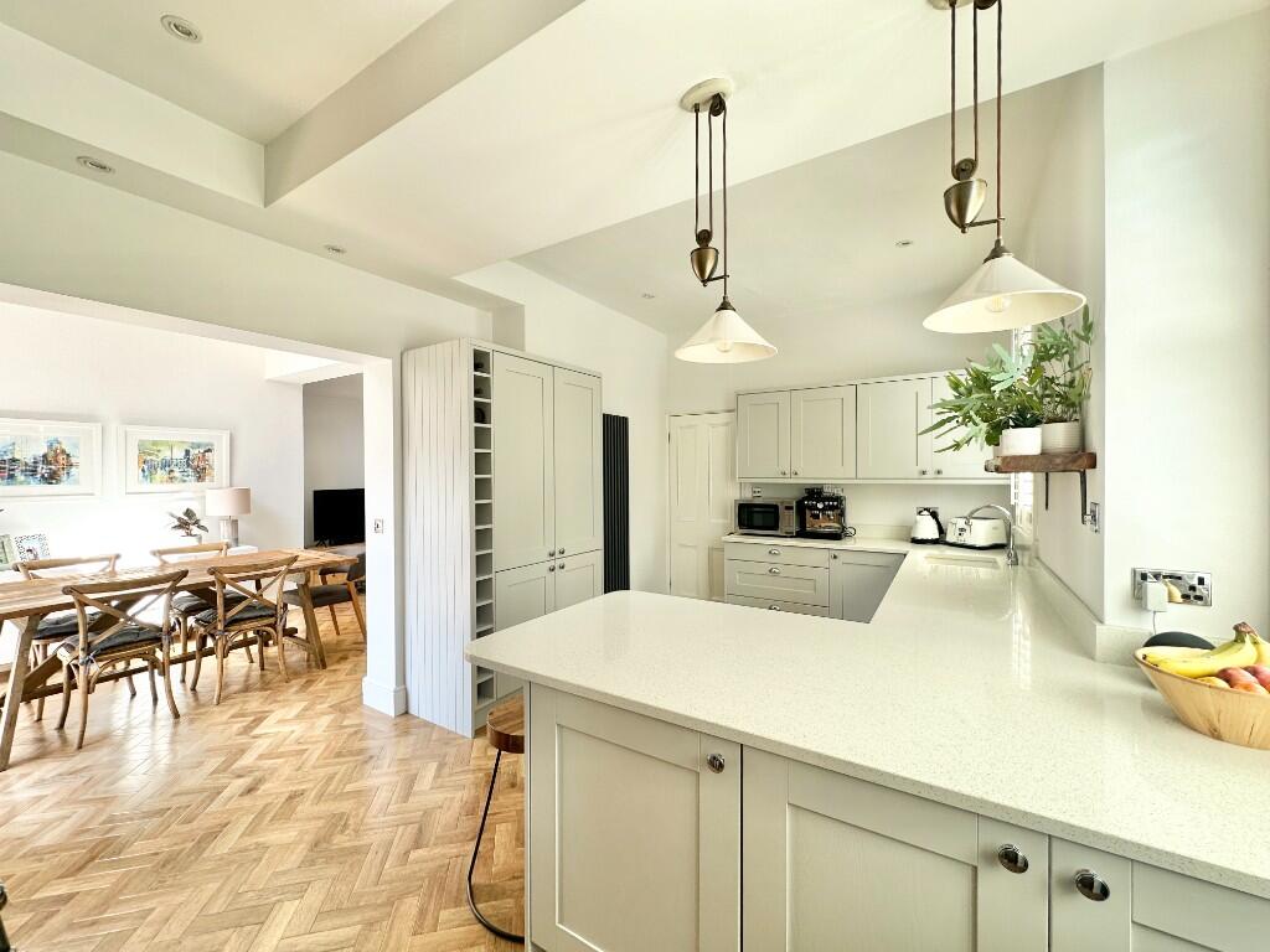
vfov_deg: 85.7
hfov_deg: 102.1
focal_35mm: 14
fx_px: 514
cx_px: 635
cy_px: 476
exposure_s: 1/99
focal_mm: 2.22
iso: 50
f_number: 2.2
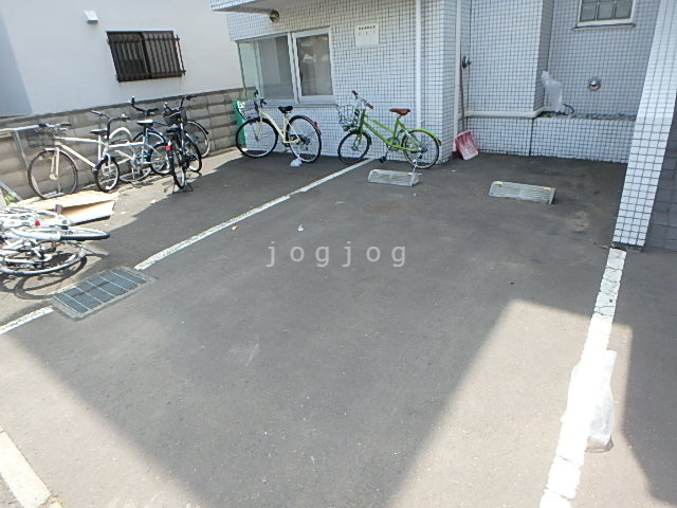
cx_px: 338
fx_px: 411
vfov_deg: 63.4
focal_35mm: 21
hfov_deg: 79.0
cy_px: 254
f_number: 3.5
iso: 125
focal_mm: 3.7
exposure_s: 1/320
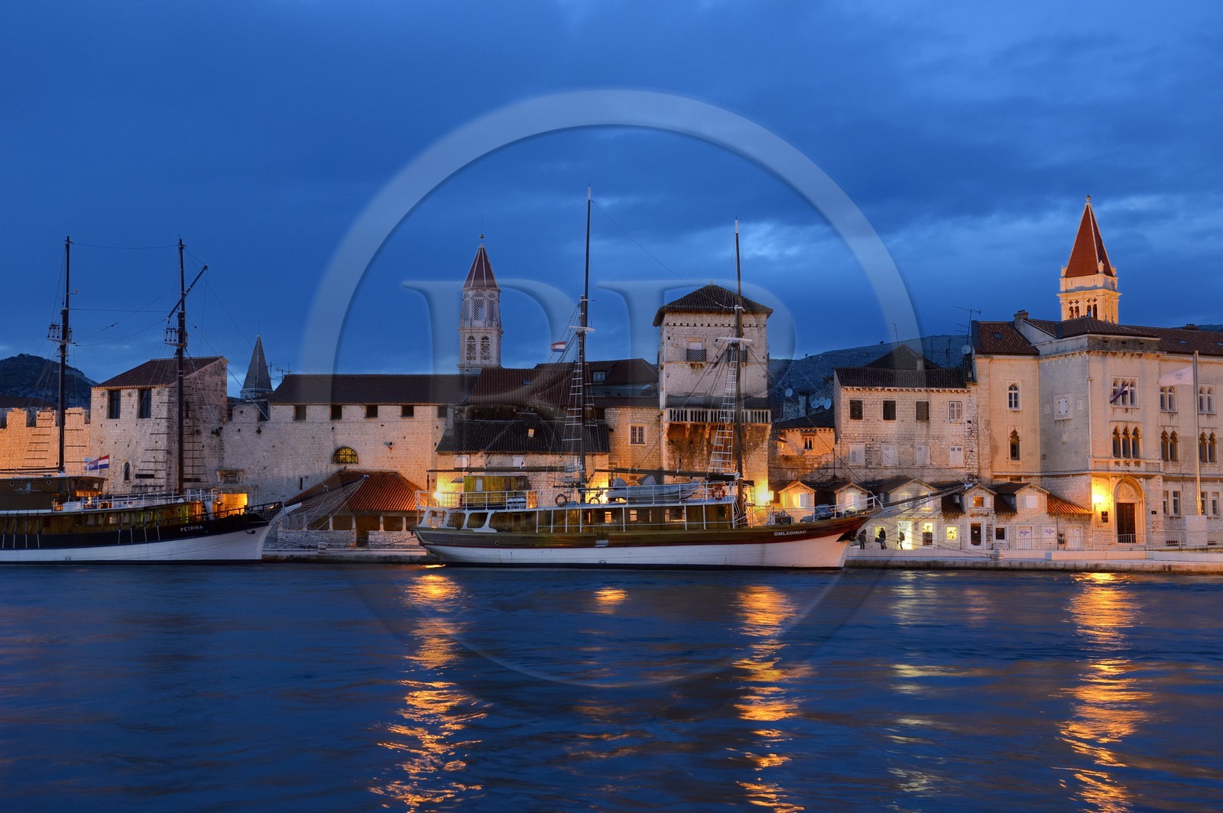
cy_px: 406
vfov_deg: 29.8
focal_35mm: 45
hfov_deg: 43.6
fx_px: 1527
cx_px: 612
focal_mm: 45
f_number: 5
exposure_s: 1/2
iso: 1000
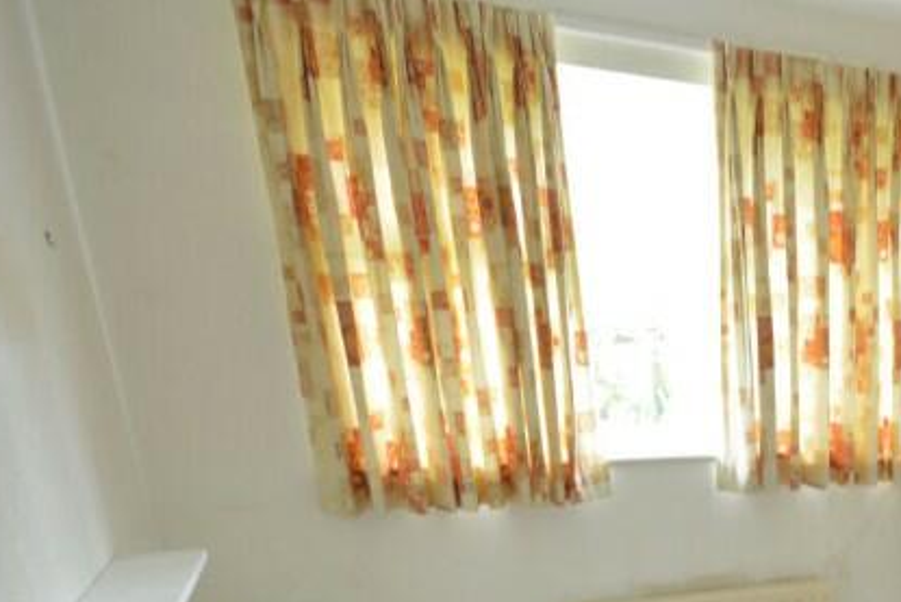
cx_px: 981
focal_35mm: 37
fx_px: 926
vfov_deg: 31.7
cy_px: 669
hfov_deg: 41.7
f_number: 8
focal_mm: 10
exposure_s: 1/1.6
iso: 400
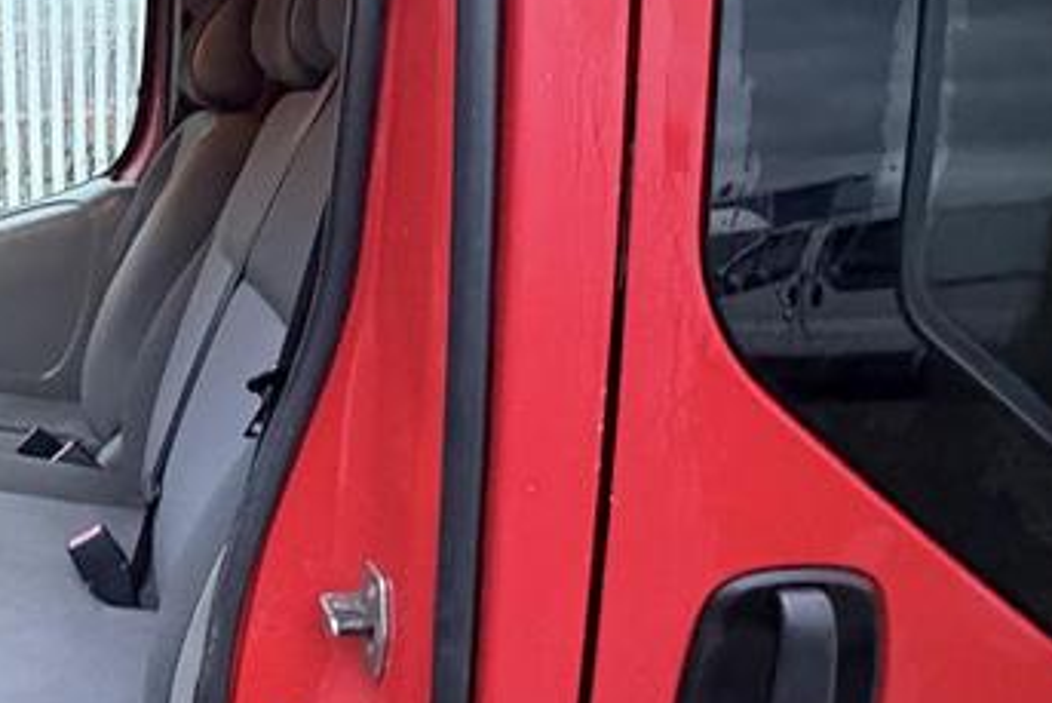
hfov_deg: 43.8
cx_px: 15
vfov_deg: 34.9
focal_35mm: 38
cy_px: 442
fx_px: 1111
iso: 1000
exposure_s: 1/31
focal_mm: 2.22
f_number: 2.2
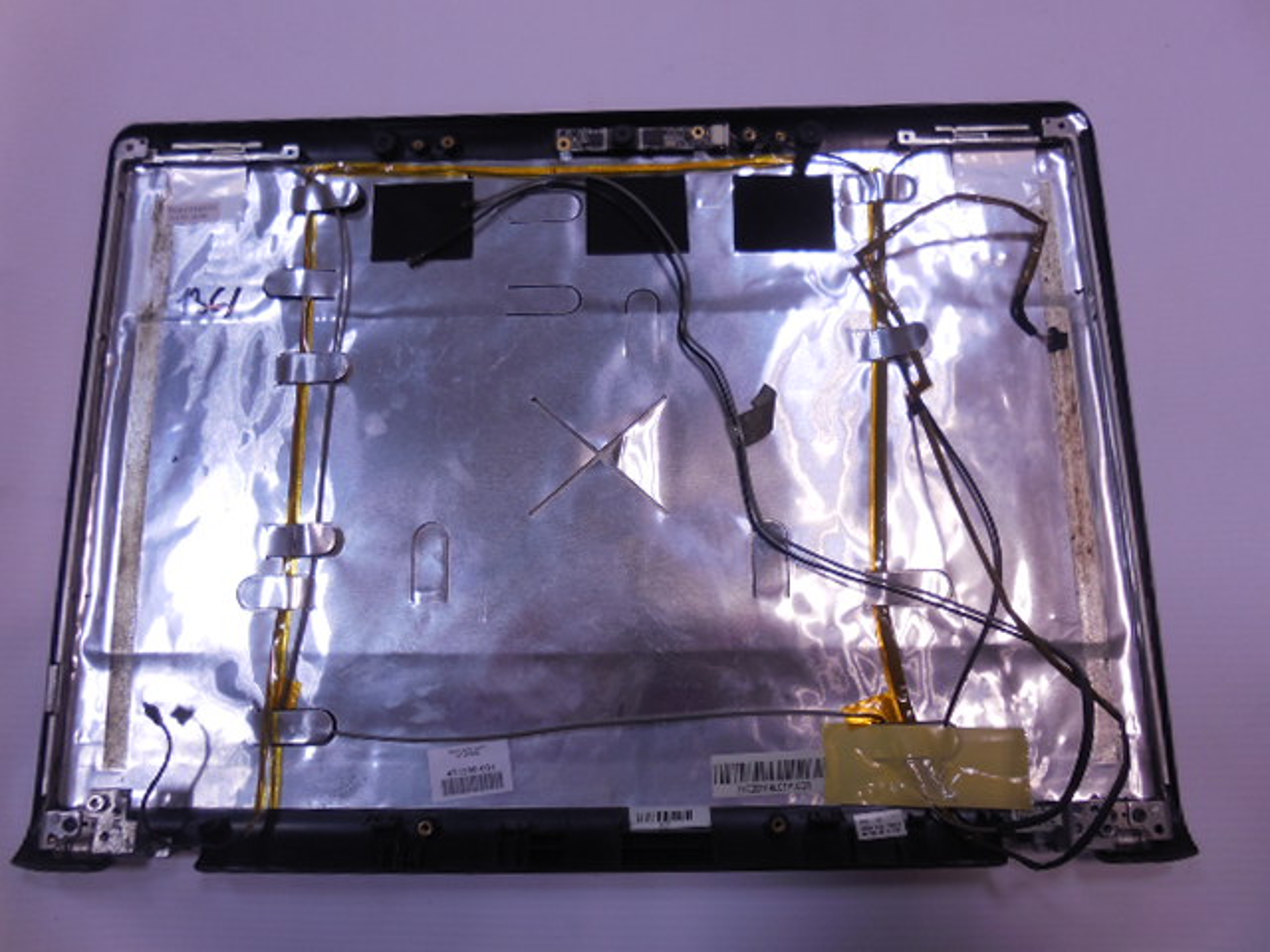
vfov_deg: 53.1
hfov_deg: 67.3
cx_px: 635
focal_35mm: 26
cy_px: 476
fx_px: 954
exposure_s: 1/40
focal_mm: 4.6
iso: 125
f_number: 3.5
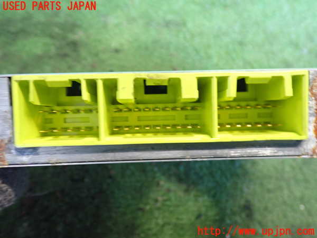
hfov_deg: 60.0
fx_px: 275
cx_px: 158
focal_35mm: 30
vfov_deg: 46.8
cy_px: 119
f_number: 2.3
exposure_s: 1/30
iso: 500
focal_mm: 5.4
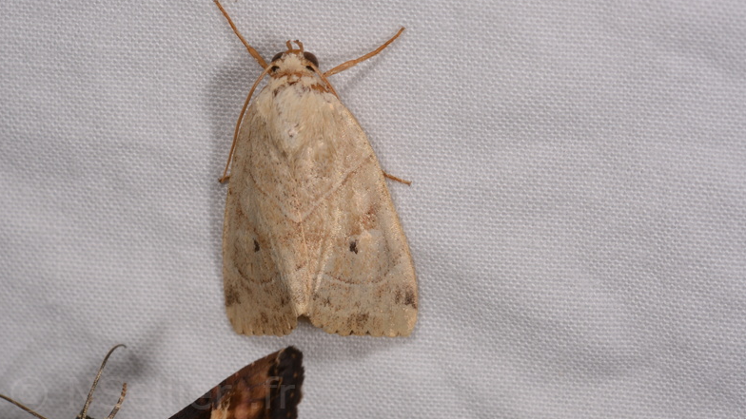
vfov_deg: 9.0
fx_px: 2661
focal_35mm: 135
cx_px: 372
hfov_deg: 16.0
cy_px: 174
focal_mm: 85
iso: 100
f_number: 25
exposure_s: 1/60
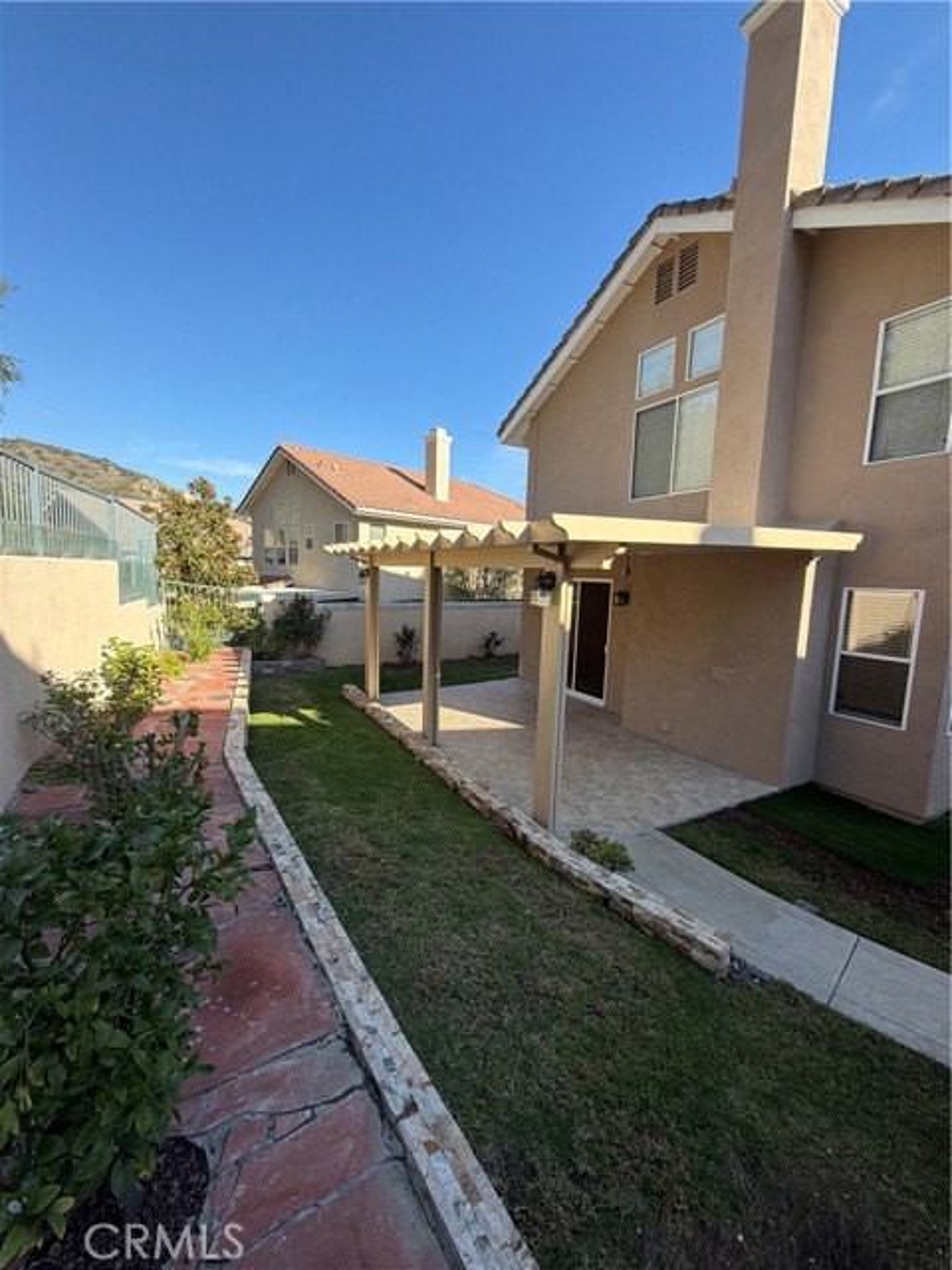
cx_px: 476
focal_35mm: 14
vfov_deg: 102.1
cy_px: 635
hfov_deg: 85.7
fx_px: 513
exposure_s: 1/579
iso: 40
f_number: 2.2
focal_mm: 2.22
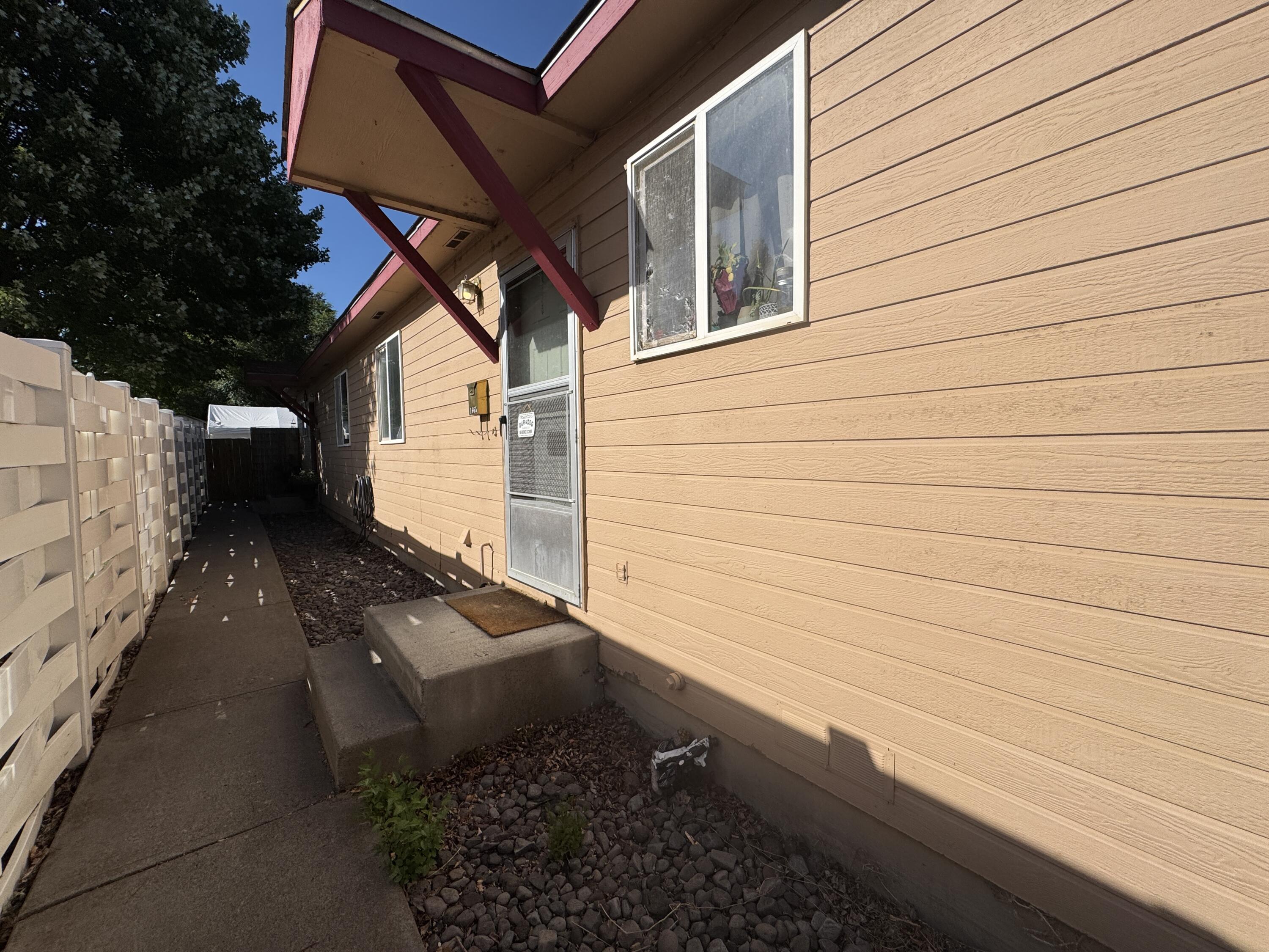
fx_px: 513
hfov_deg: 102.1
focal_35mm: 14
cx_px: 634
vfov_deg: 85.7
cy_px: 476
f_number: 2.2
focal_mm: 2.22
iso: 40
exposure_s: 1/4132
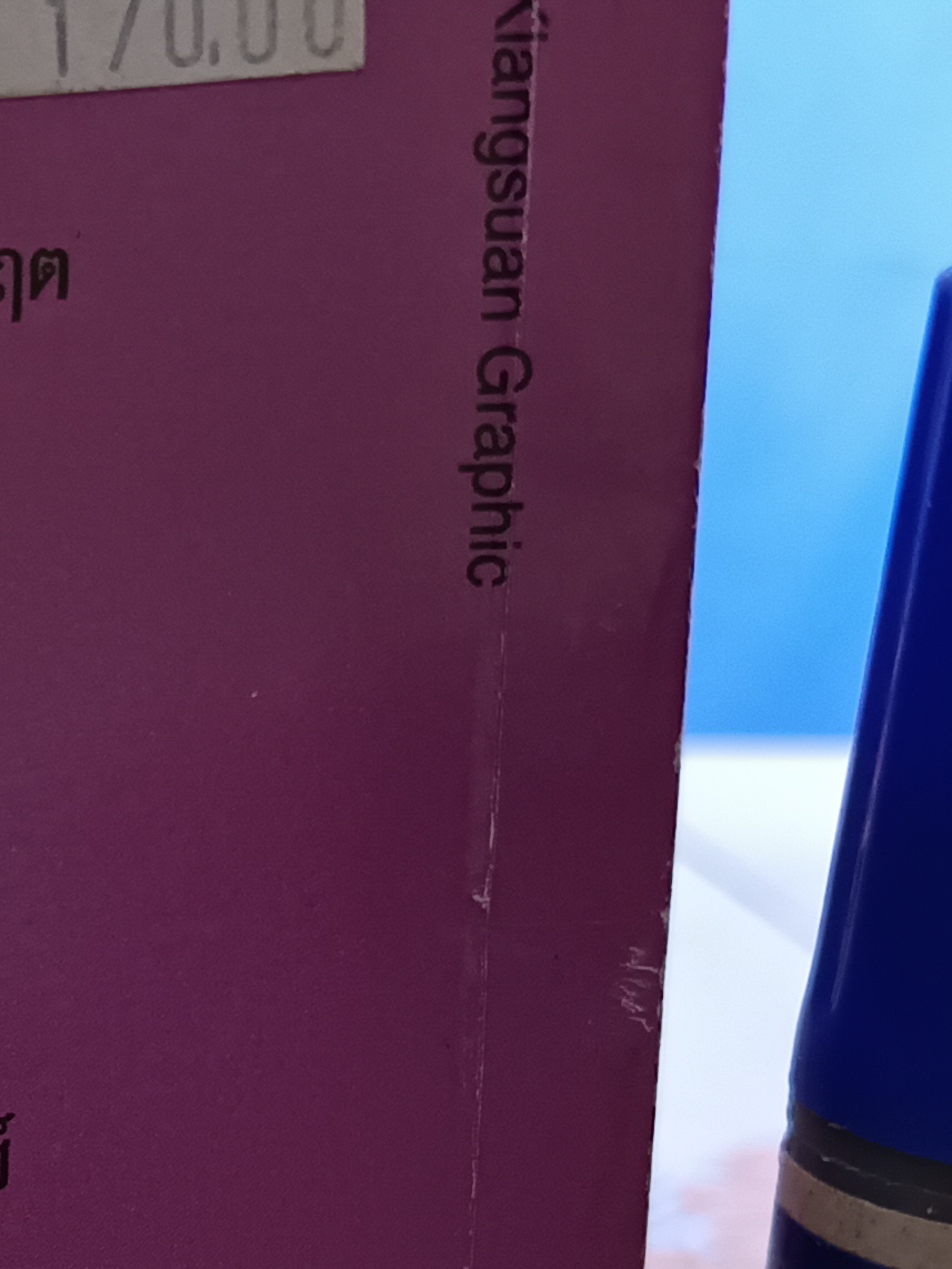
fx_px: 3081
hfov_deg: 16.0
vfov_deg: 22.7
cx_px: -503
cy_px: 1127
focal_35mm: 84
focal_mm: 5.31
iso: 992
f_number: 1.7
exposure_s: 1/50
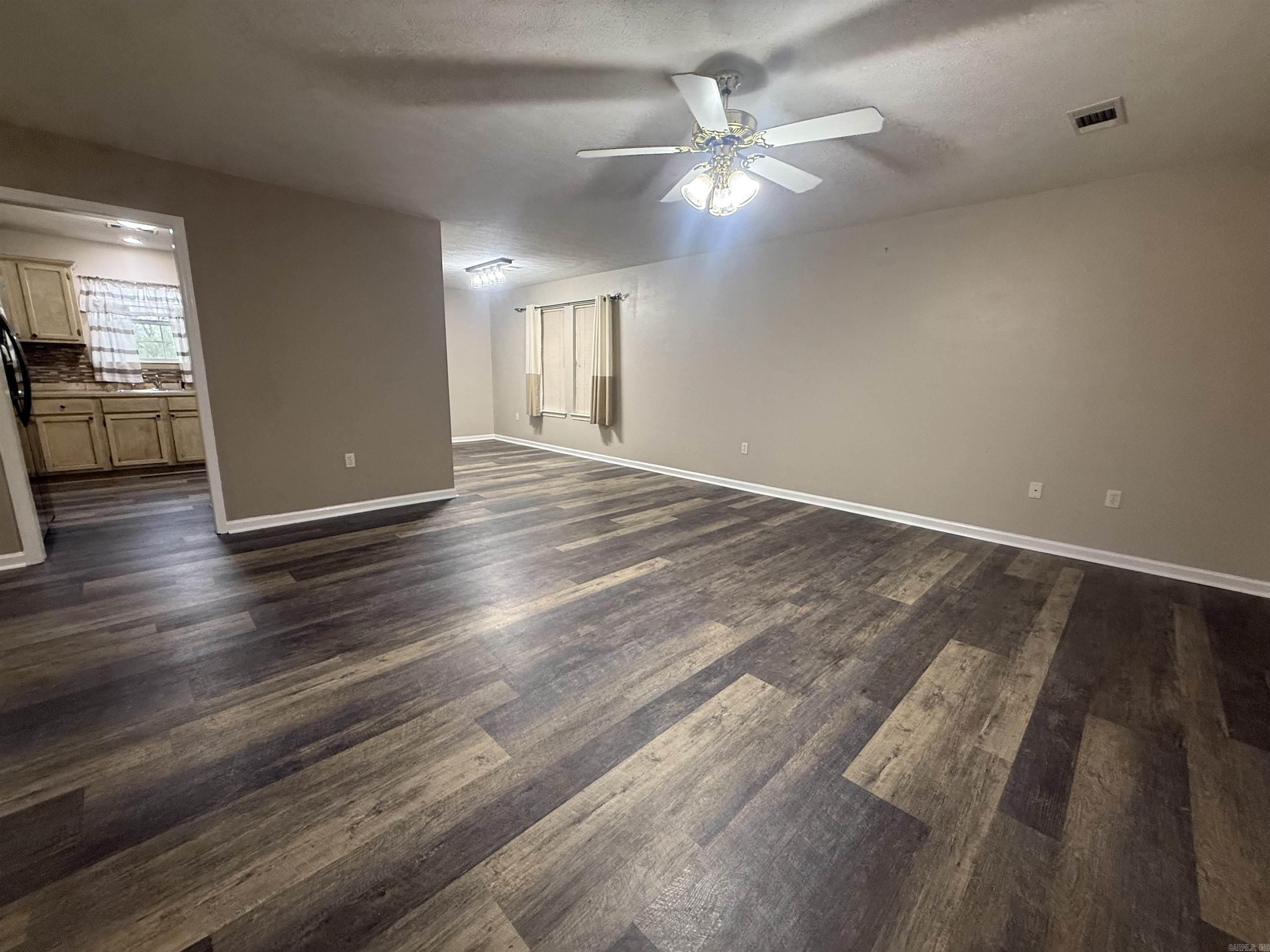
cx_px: 635
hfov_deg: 102.1
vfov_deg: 85.7
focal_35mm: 14
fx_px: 514
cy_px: 476
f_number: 2.2
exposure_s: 1/60
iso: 250
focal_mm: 2.22
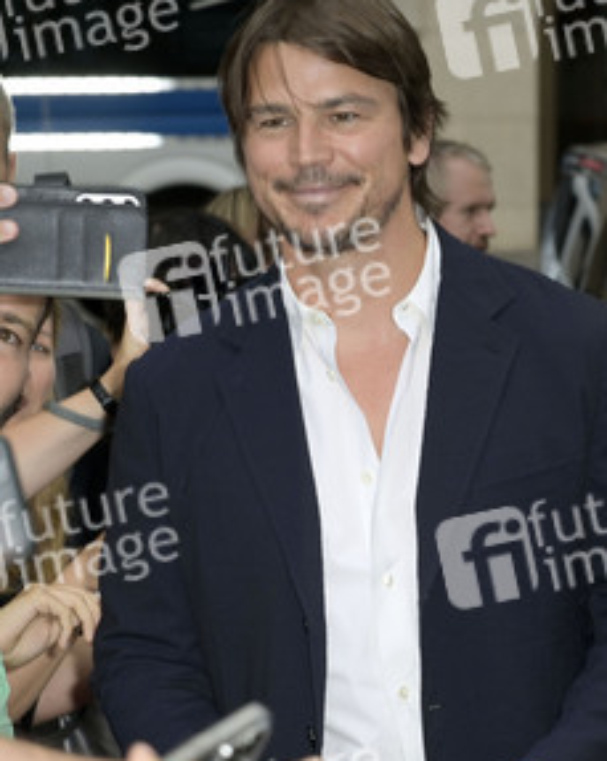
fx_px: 3531
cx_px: 331
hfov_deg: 9.8
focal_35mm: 157
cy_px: 414
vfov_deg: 12.3
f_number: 7.1
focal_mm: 120
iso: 400
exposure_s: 1/250
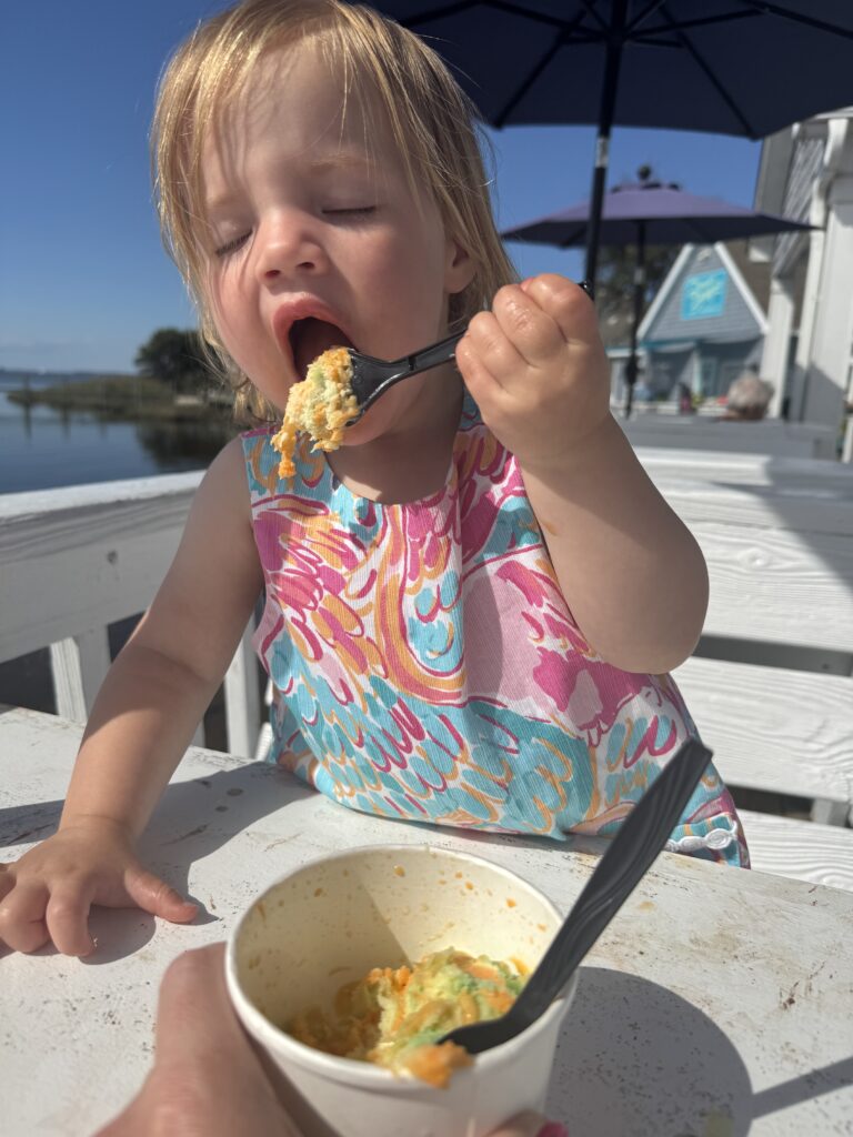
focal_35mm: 24
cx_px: 426
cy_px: 568
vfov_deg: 71.6
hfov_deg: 56.8
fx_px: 789
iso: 80
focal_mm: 6.76
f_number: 1.78
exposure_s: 1/7937
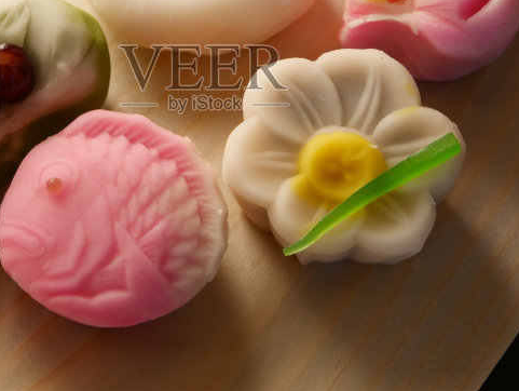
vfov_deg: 11.1
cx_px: 204
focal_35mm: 133
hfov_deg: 14.8
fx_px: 1997
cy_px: 79
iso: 400
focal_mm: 40
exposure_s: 1/100
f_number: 4.7
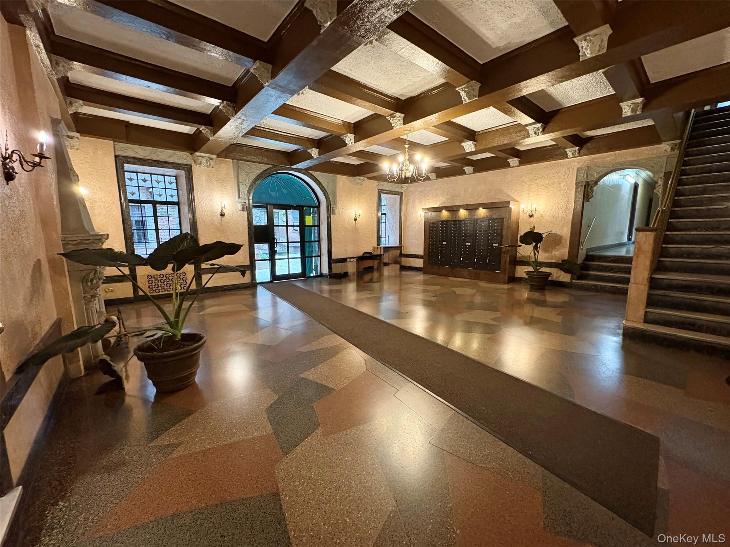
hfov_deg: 102.1
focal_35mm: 14
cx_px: 365
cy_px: 274
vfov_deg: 85.7
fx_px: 295
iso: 1000
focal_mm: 2.22
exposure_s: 1/60
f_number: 2.2
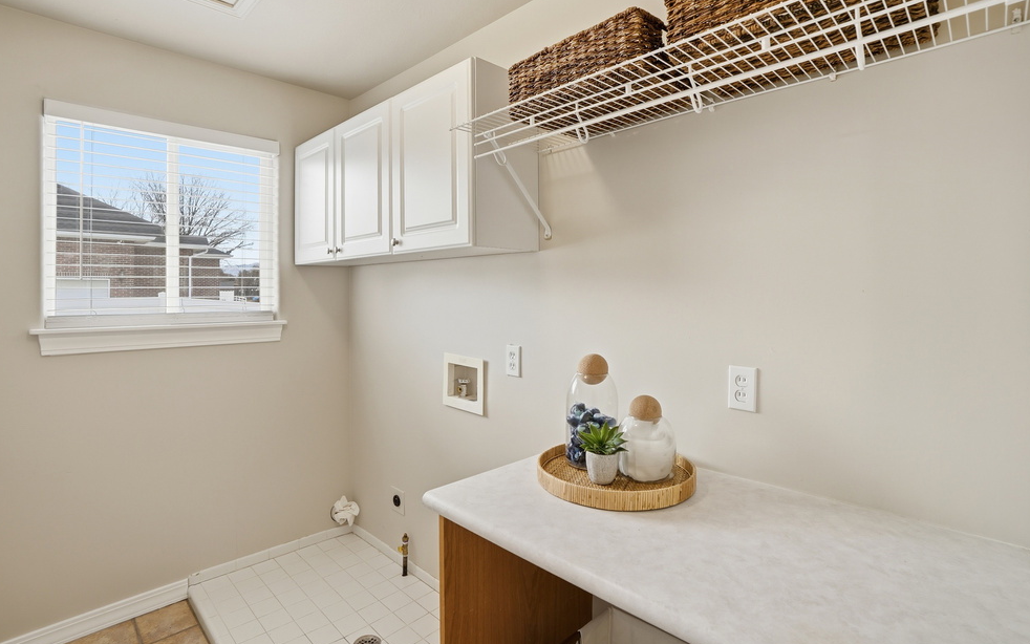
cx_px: 507
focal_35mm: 17
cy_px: 303
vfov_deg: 68.0
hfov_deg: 94.3
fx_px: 477
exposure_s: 1/160
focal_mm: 16
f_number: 9
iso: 250
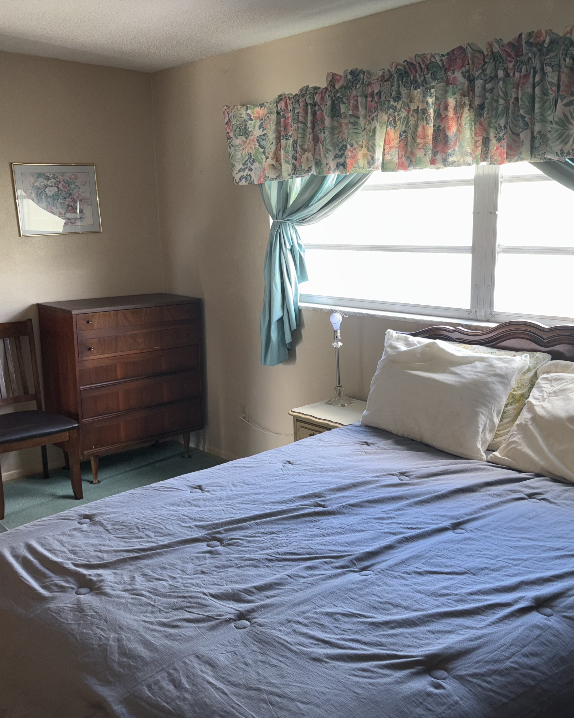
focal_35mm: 34
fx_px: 722
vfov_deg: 52.8
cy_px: 360
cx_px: 323
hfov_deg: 43.3
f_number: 1.6
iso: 64
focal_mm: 5.96
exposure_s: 1/34
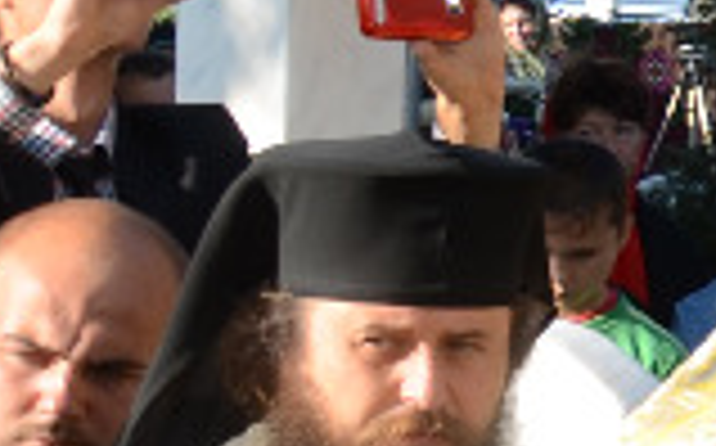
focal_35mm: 243
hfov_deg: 7.1
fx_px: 4734
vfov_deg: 5.4
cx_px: 2598
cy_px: 311
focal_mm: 21
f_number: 6.3
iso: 100
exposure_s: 1/100
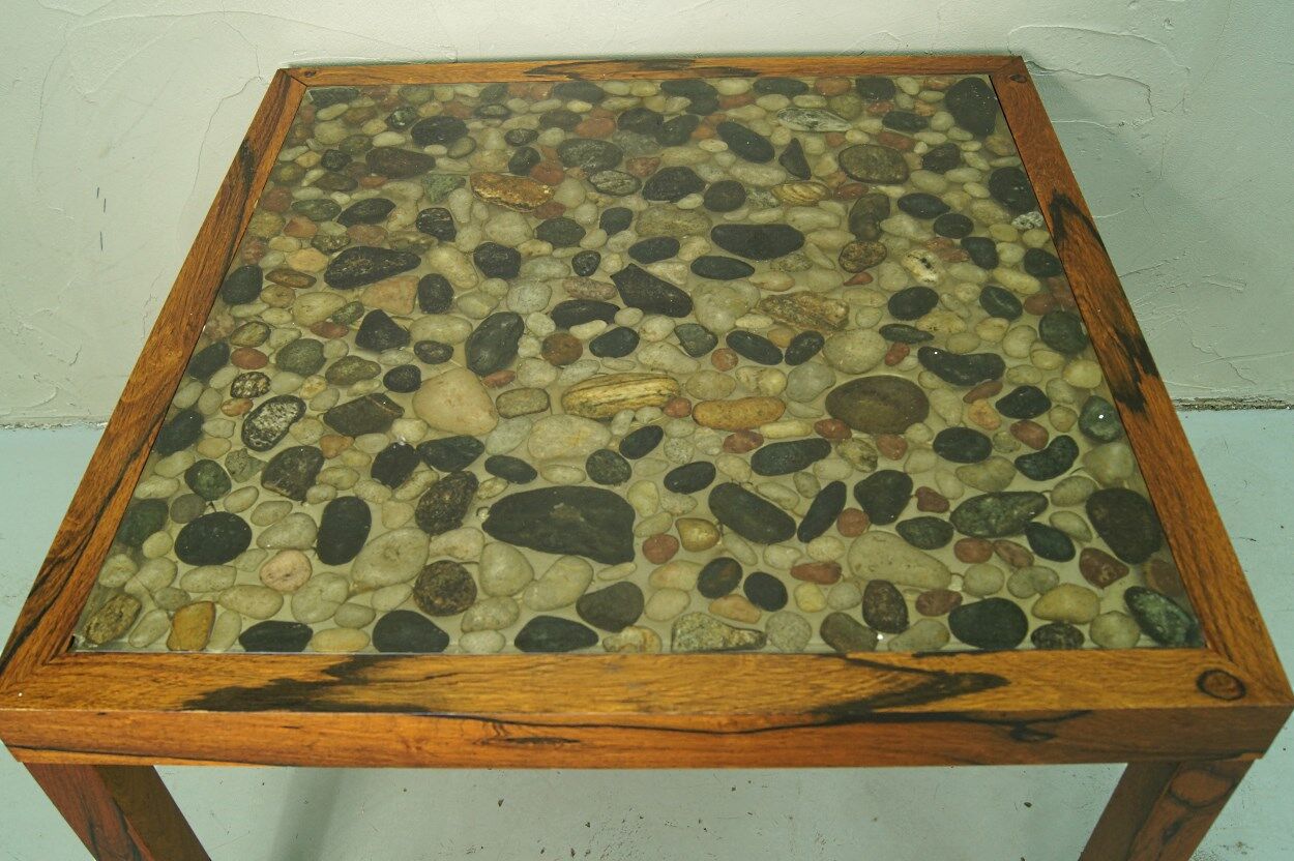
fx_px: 1185
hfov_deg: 57.2
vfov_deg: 39.9
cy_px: 430
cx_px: 647
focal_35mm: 33
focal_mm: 22
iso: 400
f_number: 7.1
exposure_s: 1/10
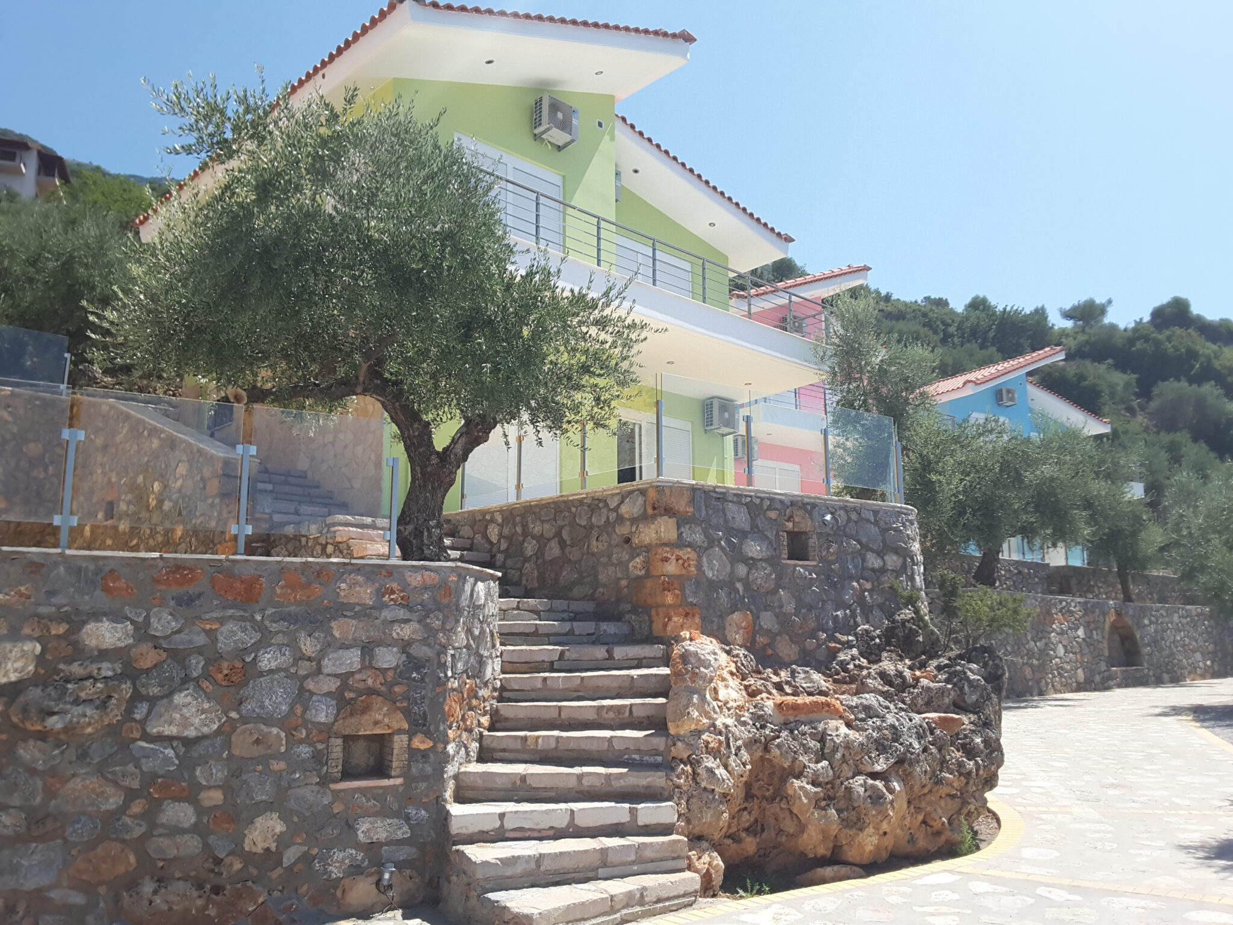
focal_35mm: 31
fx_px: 1104
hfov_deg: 58.4
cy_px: 462
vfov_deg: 45.4
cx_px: 616
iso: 40
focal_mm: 2.9
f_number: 1.9
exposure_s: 1/1156
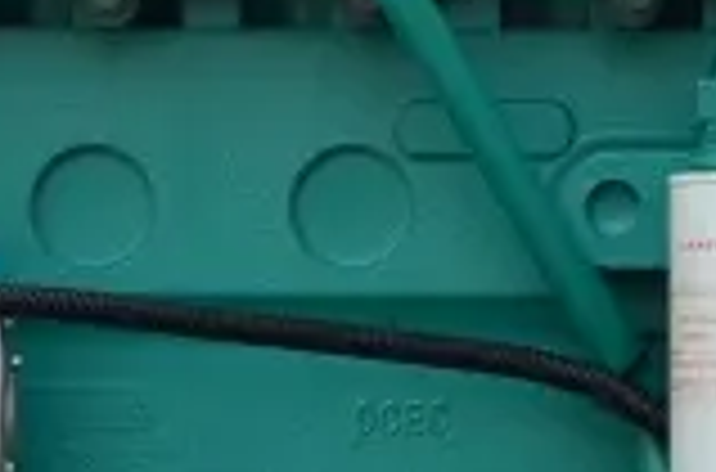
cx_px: 365
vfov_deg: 4.0
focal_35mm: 340
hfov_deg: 6.1
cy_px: 153
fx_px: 6733
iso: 100
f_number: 6.3
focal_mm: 45
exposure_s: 1/160
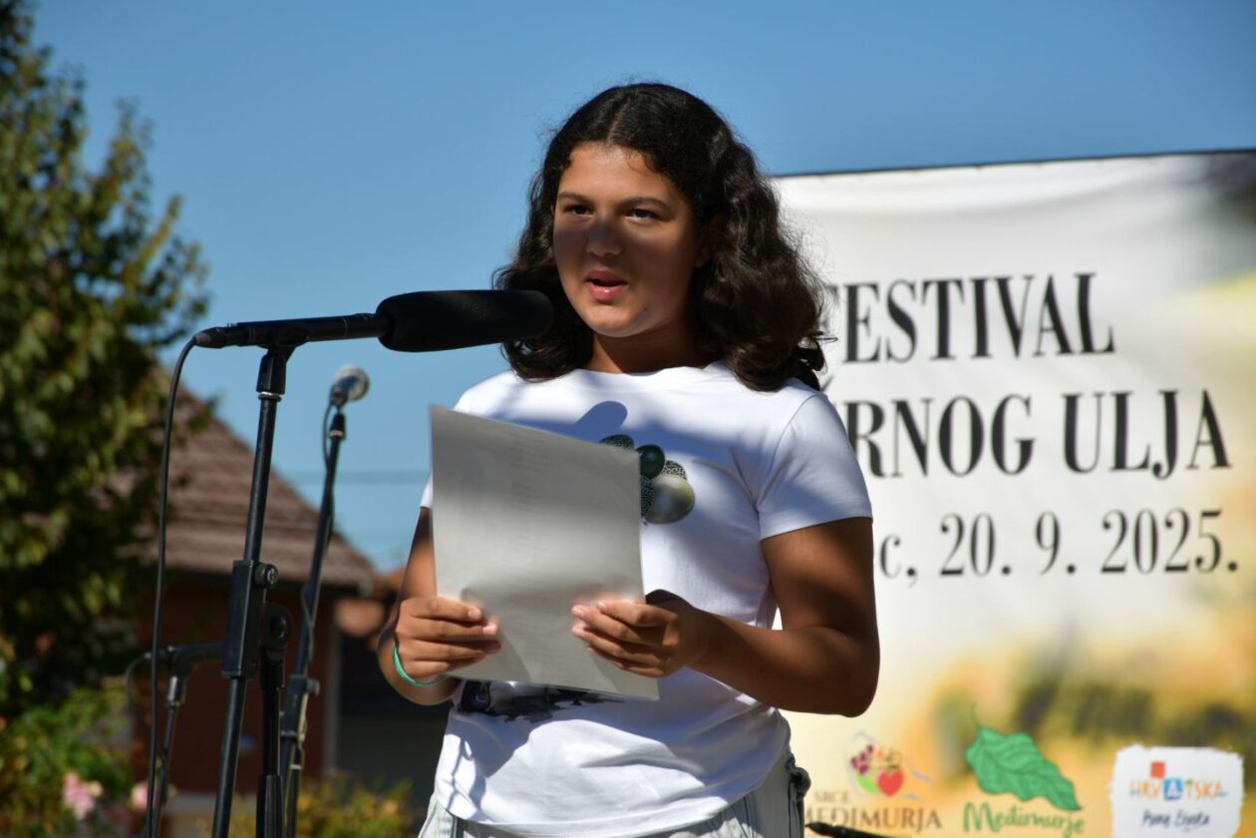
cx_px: 628
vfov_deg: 6.5
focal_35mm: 210
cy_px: 419
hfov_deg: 9.8
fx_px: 7326
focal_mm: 140
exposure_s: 1/640
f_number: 8
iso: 100
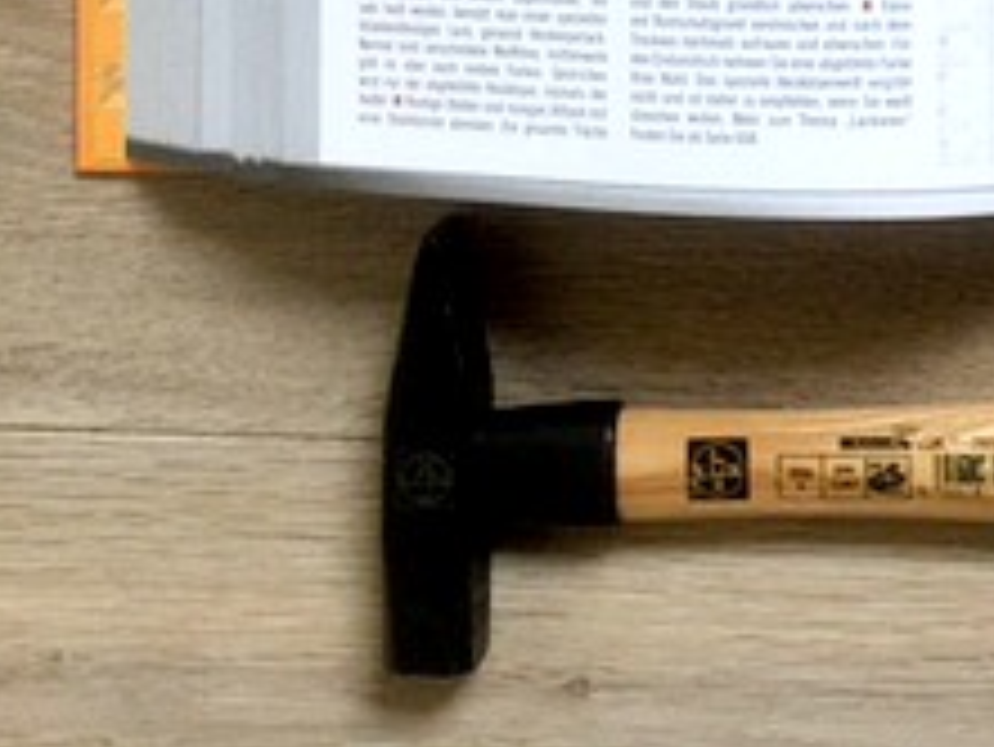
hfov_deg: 22.4
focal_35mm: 84
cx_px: 994
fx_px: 2413
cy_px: -328
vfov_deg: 16.3
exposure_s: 1/33
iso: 50
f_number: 2.2
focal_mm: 4.15
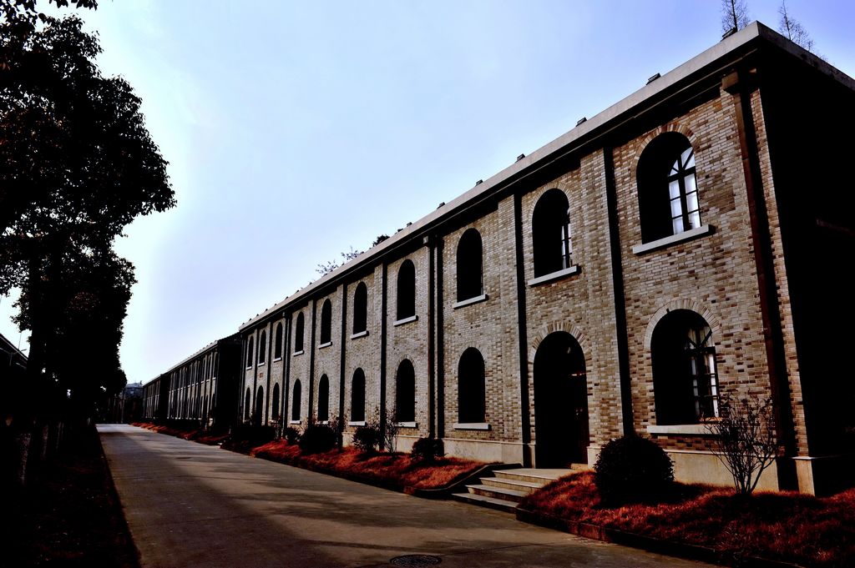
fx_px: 570
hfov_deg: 73.8
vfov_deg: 53.1
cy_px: 284
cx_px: 428
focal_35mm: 24
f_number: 10
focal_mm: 24
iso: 320
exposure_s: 1/400
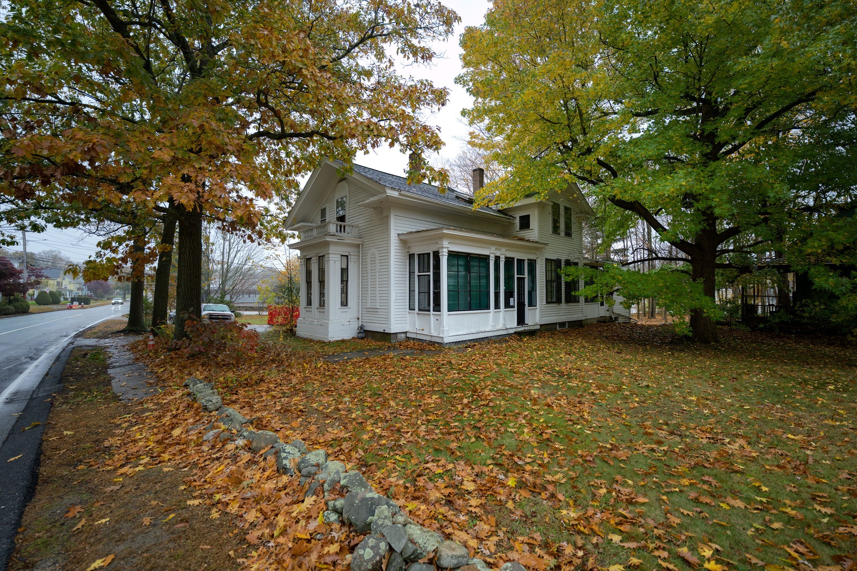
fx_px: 357
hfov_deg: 100.4
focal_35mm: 15
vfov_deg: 77.3
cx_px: 428
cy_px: 286
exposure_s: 1/100
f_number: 2.8
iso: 100
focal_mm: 15
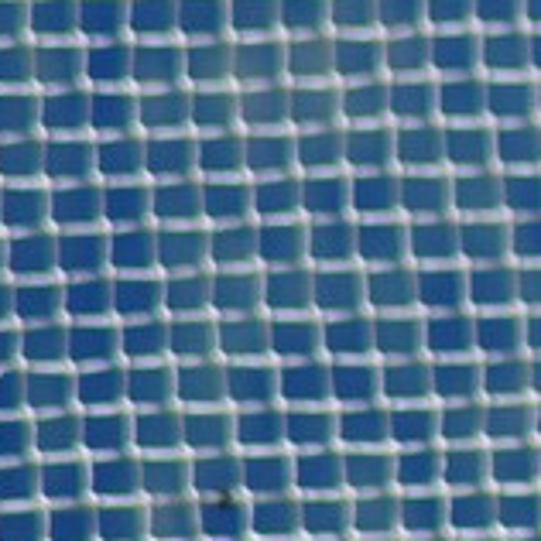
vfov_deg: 1.3
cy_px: 224
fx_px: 24043
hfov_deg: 1.3
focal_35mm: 1360
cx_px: 1513
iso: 180
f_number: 4.5
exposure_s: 1/1000
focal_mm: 165
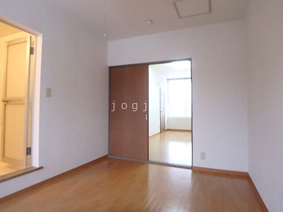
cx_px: 142
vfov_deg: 63.4
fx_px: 172
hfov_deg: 79.0
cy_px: 106
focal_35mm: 21
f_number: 3.5
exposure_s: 1/25
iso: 800
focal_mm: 3.7
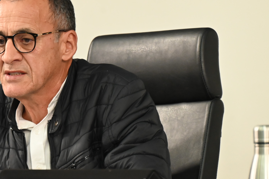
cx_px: 17
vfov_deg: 3.8
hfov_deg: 5.6
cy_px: 82
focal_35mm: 365
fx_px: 2728
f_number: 6.3
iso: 3200
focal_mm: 170
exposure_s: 1/160
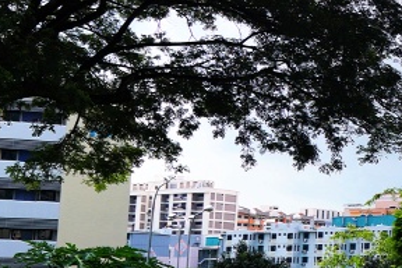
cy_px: -11
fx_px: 1630
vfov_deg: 9.3
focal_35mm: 146
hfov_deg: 13.0
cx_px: 683
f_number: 4
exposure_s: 1/3200
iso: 100
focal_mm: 35
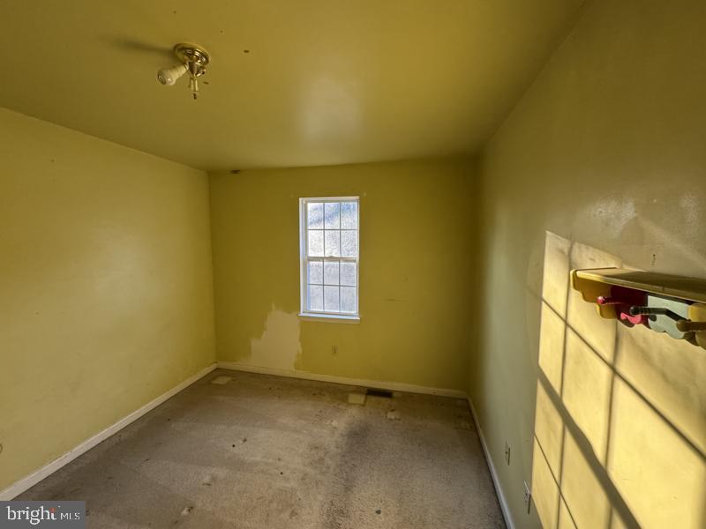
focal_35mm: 14
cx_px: 353
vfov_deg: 85.7
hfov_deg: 102.1
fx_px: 286
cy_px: 264
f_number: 2.2
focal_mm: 2.22
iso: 320
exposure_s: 1/99
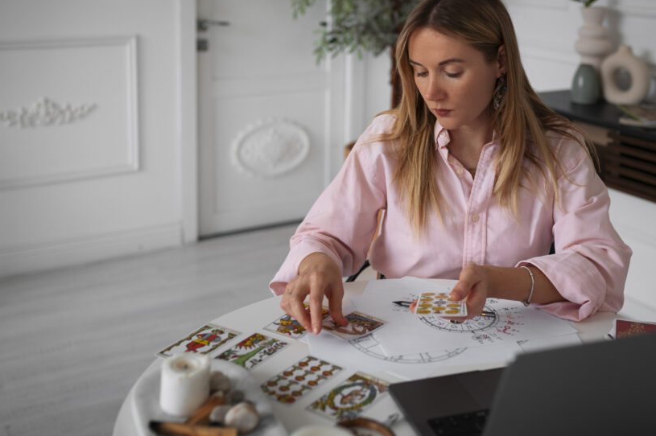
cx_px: 389
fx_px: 801
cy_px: 253
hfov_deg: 44.3
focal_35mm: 44
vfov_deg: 30.4
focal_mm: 35
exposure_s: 1/250
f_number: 2.5
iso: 500
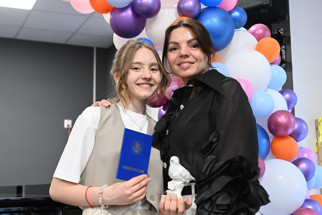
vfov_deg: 27.0
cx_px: 161
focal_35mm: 50
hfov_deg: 39.6
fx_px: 447
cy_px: 108
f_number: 5.6
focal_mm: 50
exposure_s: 1/200
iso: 9000
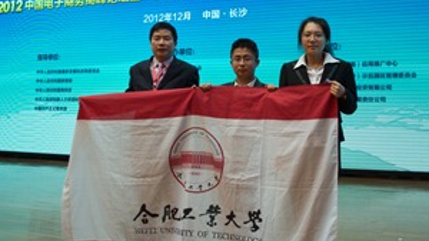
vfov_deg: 25.2
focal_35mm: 47
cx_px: 236
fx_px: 535
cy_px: 69
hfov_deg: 43.7
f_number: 3.8
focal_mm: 20
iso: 200
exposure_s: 1/30
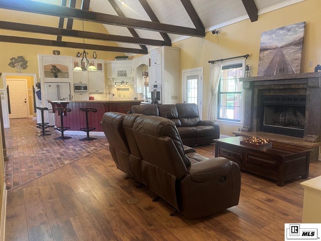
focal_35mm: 26
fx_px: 241
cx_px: 160
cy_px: 120
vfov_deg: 53.1
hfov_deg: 67.3
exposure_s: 1/60
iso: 125
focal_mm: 5.7
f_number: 1.5
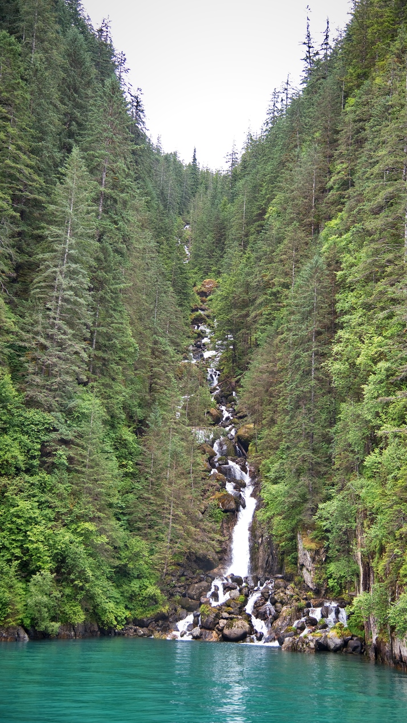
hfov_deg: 22.6
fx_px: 1016
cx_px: 234
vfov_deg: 39.2
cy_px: 358
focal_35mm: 53
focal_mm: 50
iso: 220
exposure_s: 1/100
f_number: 4
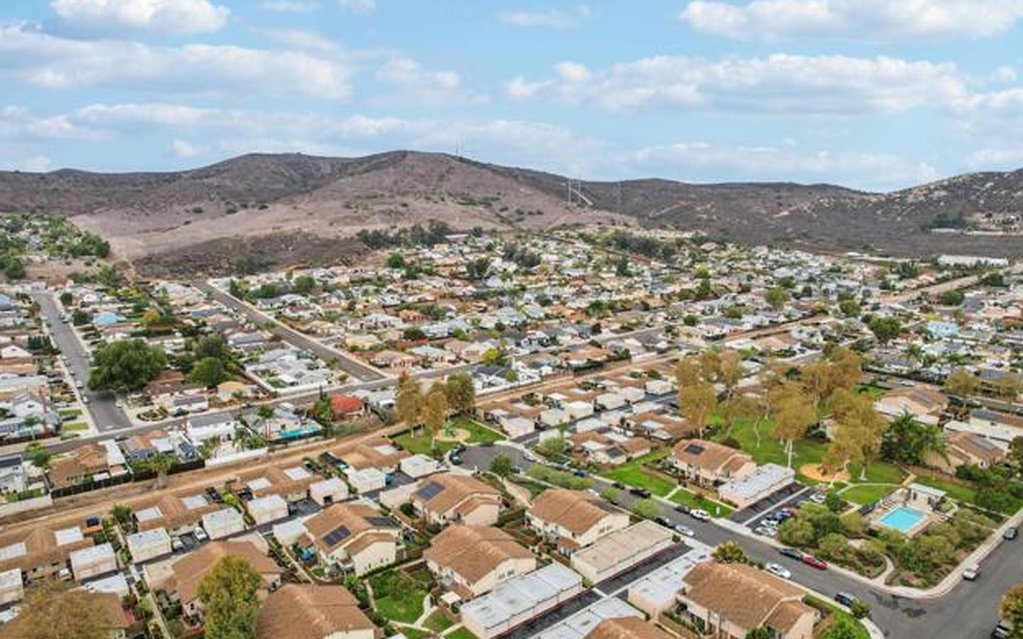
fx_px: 641
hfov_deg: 77.2
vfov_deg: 53.0
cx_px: 507
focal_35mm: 23
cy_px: 342
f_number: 2.8
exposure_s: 1/640
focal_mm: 8.4
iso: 100
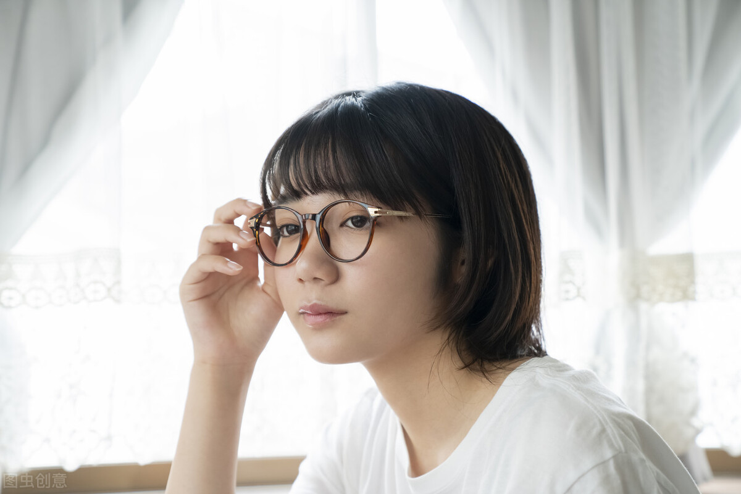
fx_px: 1421
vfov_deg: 19.7
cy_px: 247
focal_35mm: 69
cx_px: 370
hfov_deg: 29.2
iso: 1600
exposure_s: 1/125
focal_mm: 69
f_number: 3.5
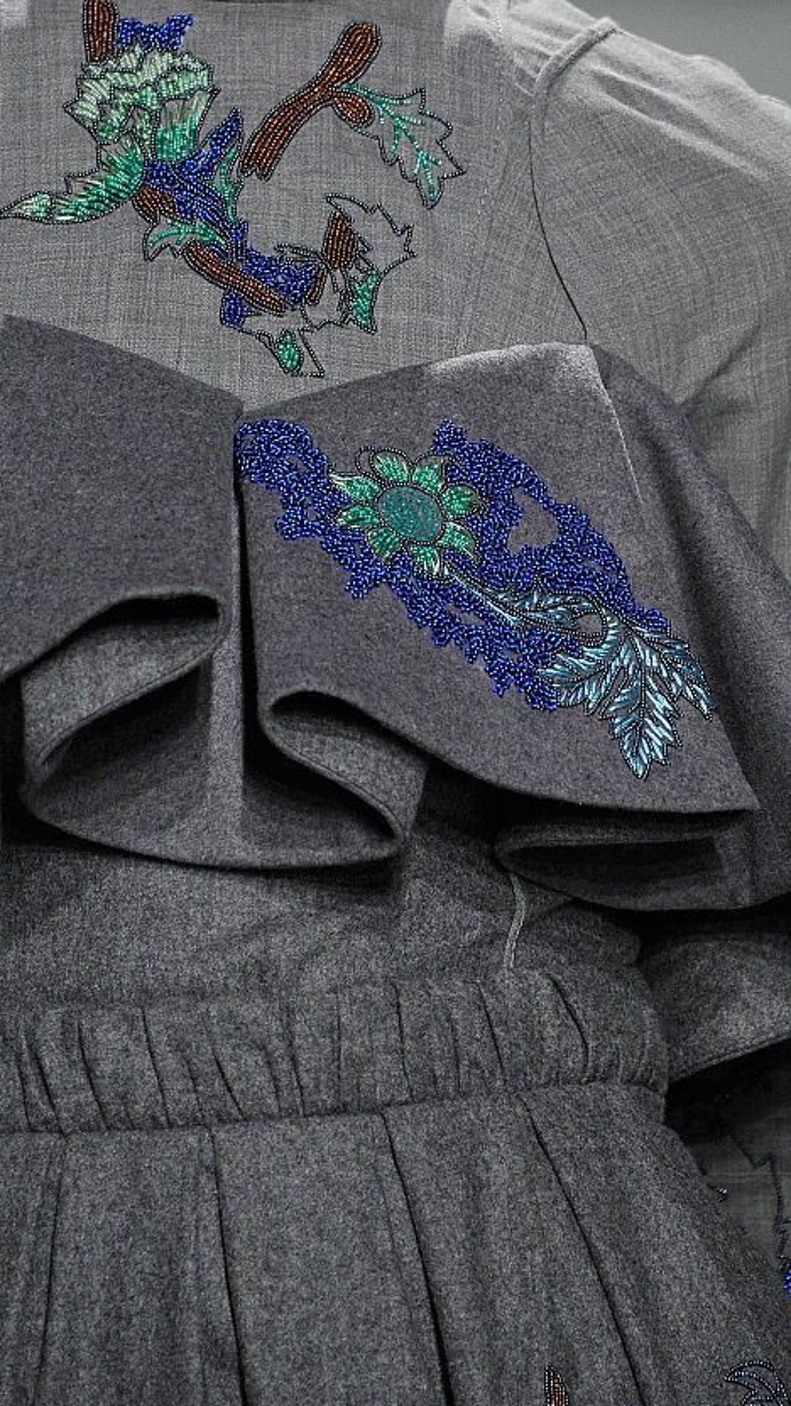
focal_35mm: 604
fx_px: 22522
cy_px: 537
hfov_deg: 2.0
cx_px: 214
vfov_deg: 3.6
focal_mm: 400
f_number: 5.6
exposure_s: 1/500
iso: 2500
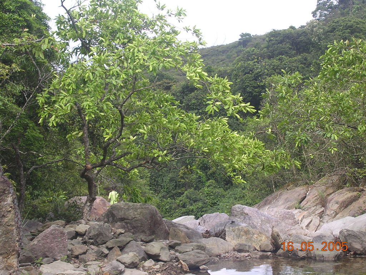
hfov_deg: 19.6
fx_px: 1057
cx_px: 183
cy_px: 138
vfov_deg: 14.8
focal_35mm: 100
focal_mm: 15.2
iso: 100
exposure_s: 1/139
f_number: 4.5
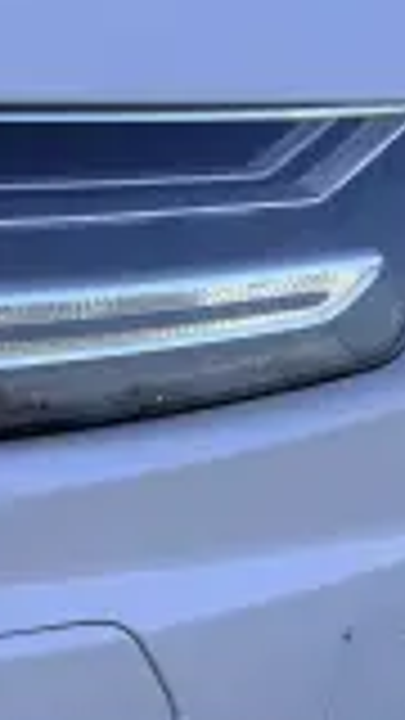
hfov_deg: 17.0
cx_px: -310
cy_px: 171
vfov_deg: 34.6
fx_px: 1126
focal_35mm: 59
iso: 80
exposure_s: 1/1361
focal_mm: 6.76
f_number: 1.78
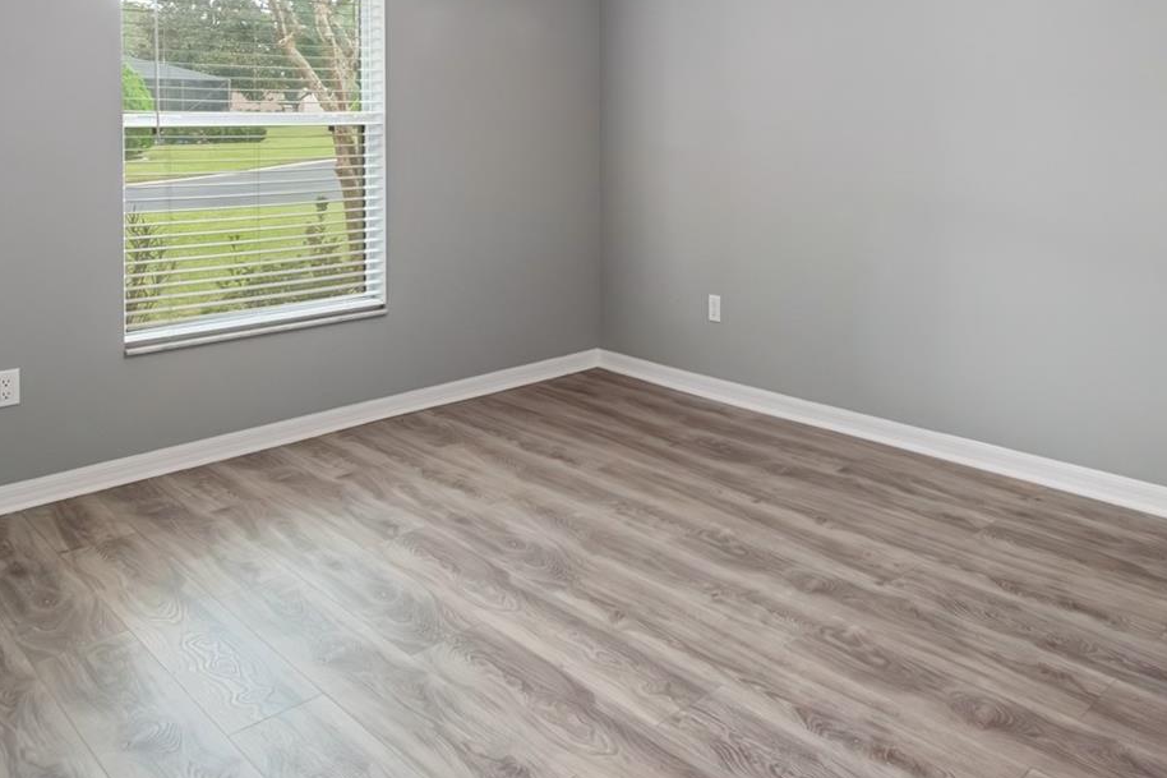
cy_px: 116
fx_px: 936
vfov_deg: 42.3
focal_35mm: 29
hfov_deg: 61.7
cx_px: 812
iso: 250
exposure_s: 1/6
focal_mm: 11
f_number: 9
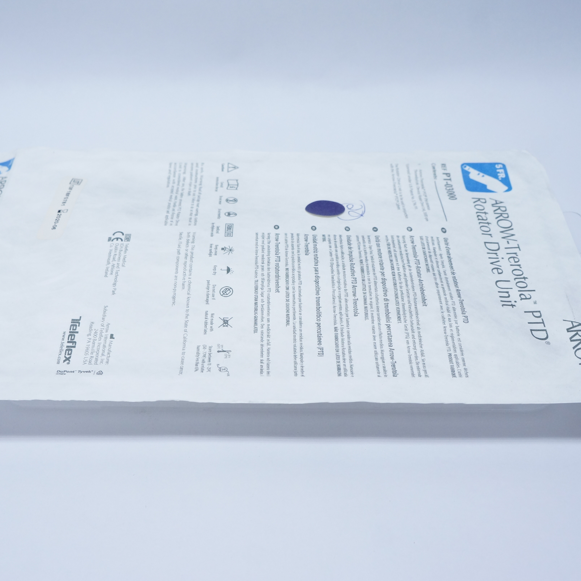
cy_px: 288
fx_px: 848
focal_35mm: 45
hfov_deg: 37.8
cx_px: 266
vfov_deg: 37.8
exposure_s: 1/80
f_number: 6.3
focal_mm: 23
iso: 800
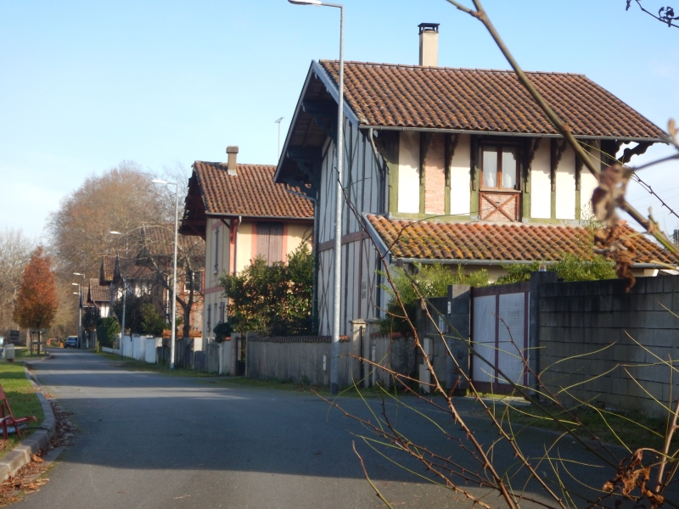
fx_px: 1530
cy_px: 254
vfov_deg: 18.9
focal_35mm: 78
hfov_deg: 25.0
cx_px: 340
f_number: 4.6
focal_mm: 14.1
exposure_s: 1/250
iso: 125
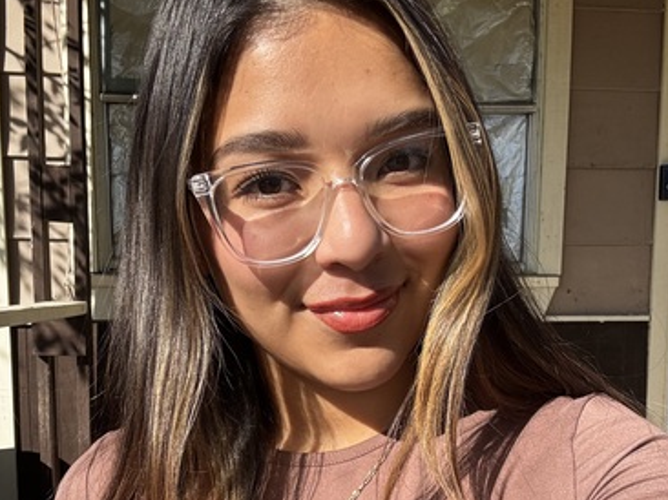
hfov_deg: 45.8
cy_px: 385
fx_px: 791
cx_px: 339
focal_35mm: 41
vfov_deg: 34.2
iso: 25
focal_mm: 2.69
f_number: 1.9
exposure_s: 1/947
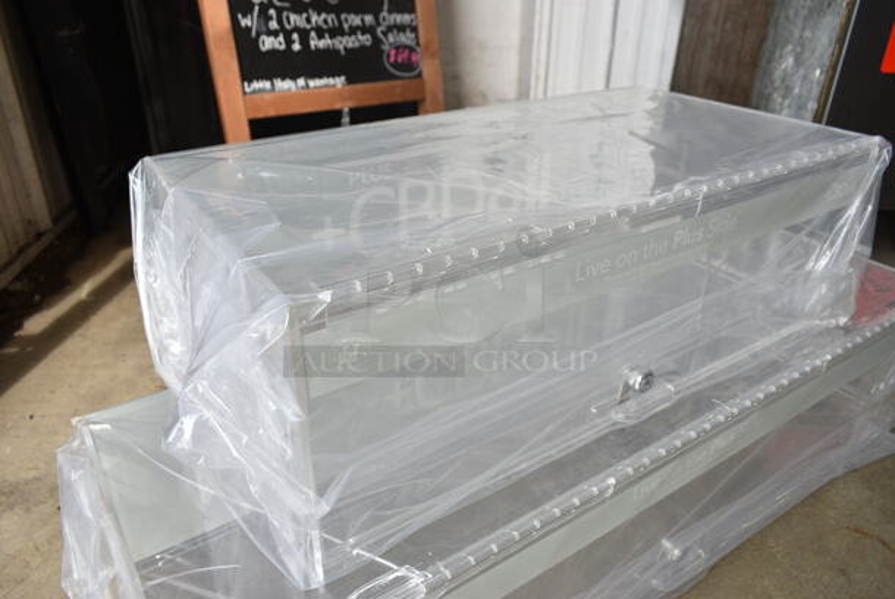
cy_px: 300
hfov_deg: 67.3
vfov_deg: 48.0
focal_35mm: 27
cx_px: 448
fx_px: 672
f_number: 5.6
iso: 100
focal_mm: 18
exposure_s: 1/125
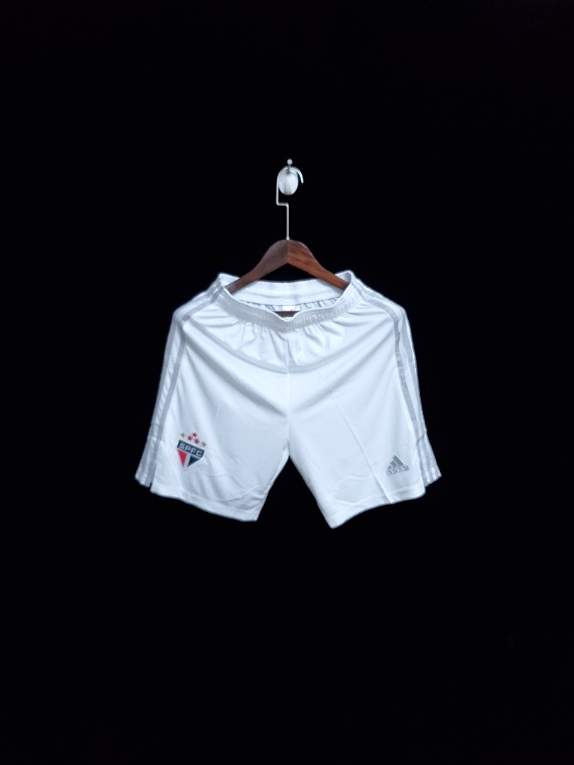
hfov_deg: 53.1
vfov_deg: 67.3
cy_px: 382
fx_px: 575
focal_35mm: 26
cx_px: 287
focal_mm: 4.3
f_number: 1.5
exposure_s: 1/30
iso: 500
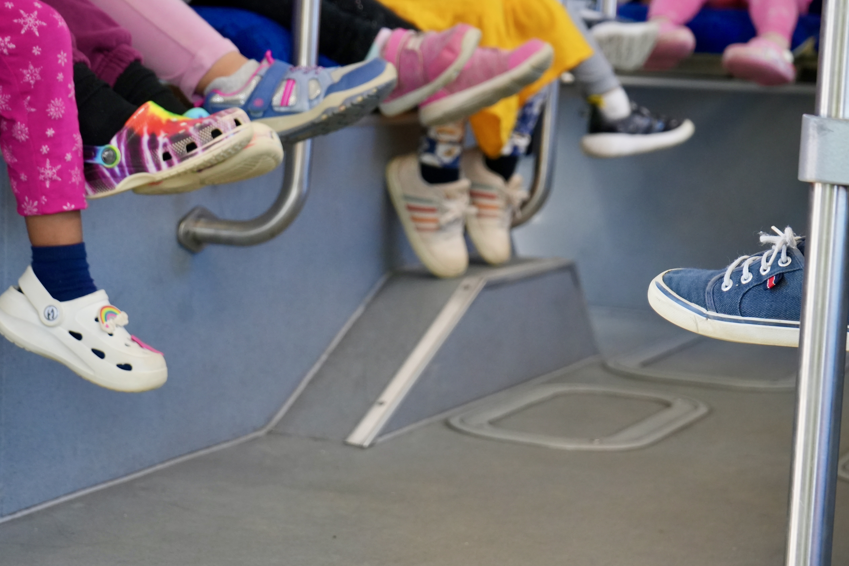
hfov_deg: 21.0
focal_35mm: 97
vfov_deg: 14.1
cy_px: 361
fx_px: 2288
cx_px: 328
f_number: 5.6
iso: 1600
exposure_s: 1/80
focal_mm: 70
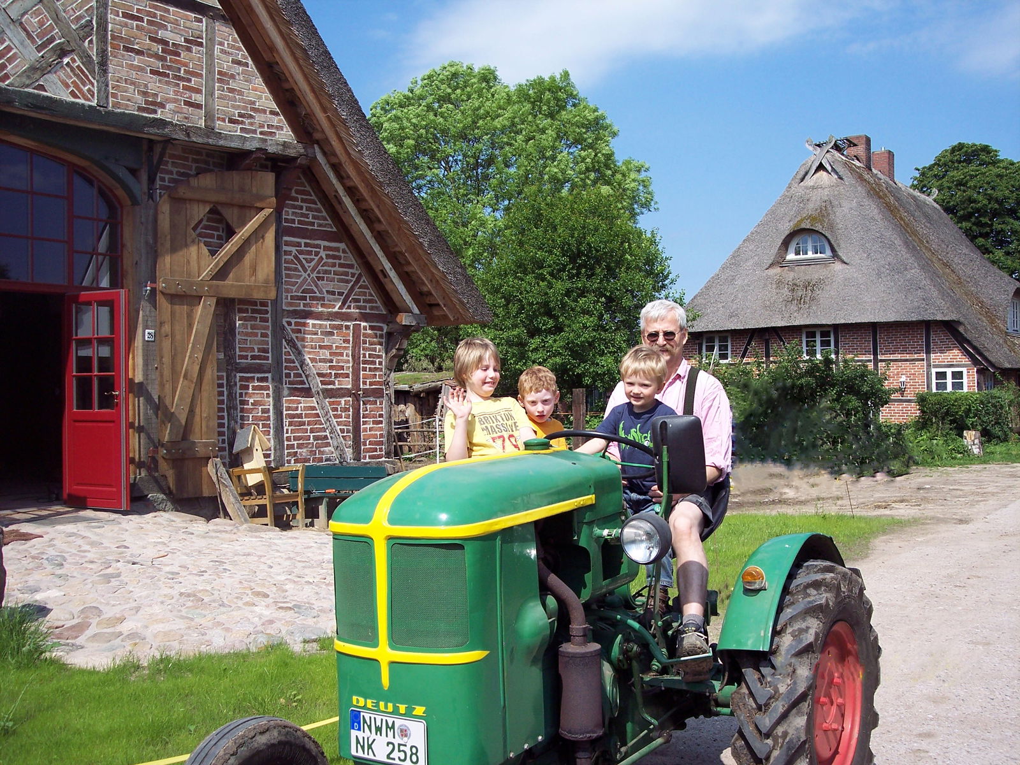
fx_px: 1149
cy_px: 382
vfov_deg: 36.8
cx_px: 510
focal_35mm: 39
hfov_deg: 47.9
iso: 100
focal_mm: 8
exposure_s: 1/750
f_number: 4
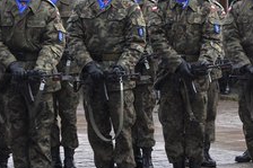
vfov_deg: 4.8
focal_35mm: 283
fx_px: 1991
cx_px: 281
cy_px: 74
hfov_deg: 7.2
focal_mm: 65
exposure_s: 1/500
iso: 250
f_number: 5.3
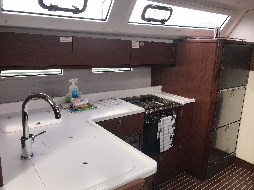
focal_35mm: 28
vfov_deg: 49.7
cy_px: 95
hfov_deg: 63.4
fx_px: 205
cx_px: 127
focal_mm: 3.99
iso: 25
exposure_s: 1/100
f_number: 1.8
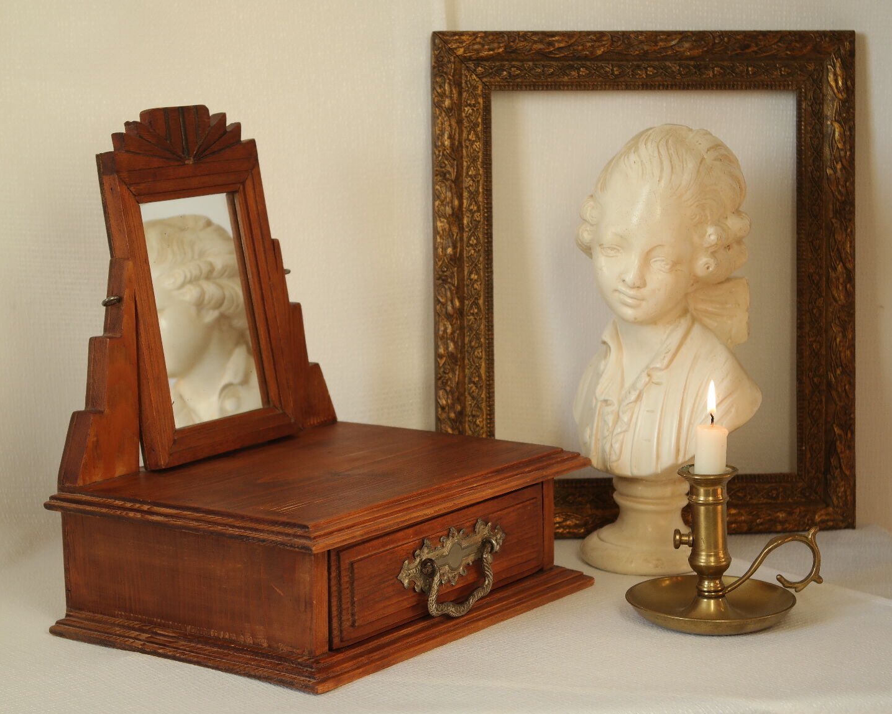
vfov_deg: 19.7
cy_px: 358
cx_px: 387
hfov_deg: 24.4
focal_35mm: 78
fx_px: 2059
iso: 200
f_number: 6.3
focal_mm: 45
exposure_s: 1/30
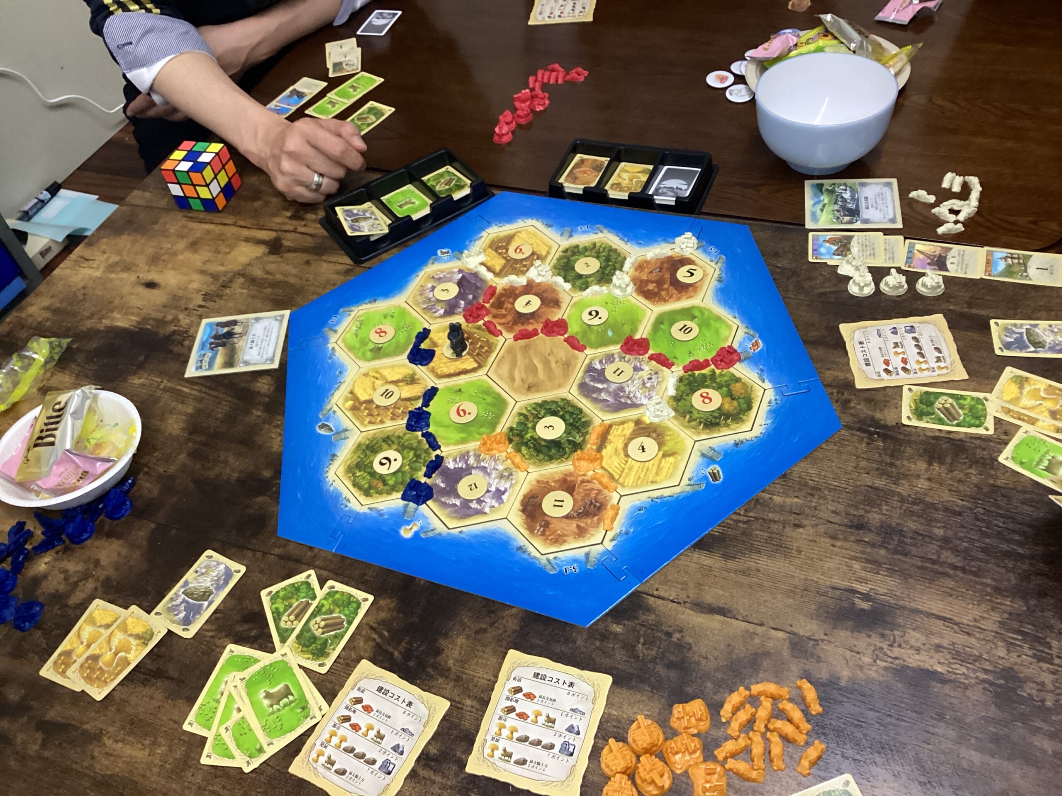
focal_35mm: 31
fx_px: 951
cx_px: 531
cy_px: 398
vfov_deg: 45.4
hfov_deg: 58.4
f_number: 2.4
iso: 250
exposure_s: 1/60
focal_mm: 3.3
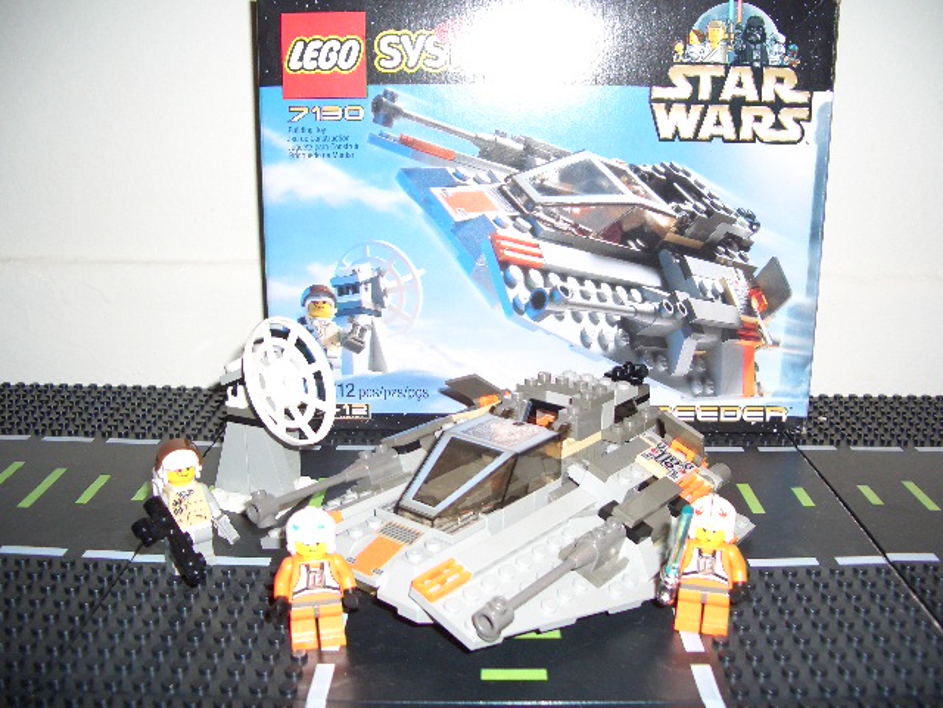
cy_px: 354
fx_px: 953
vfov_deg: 40.7
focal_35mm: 35
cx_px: 472
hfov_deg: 52.6
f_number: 2.6
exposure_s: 1/60
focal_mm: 5.8
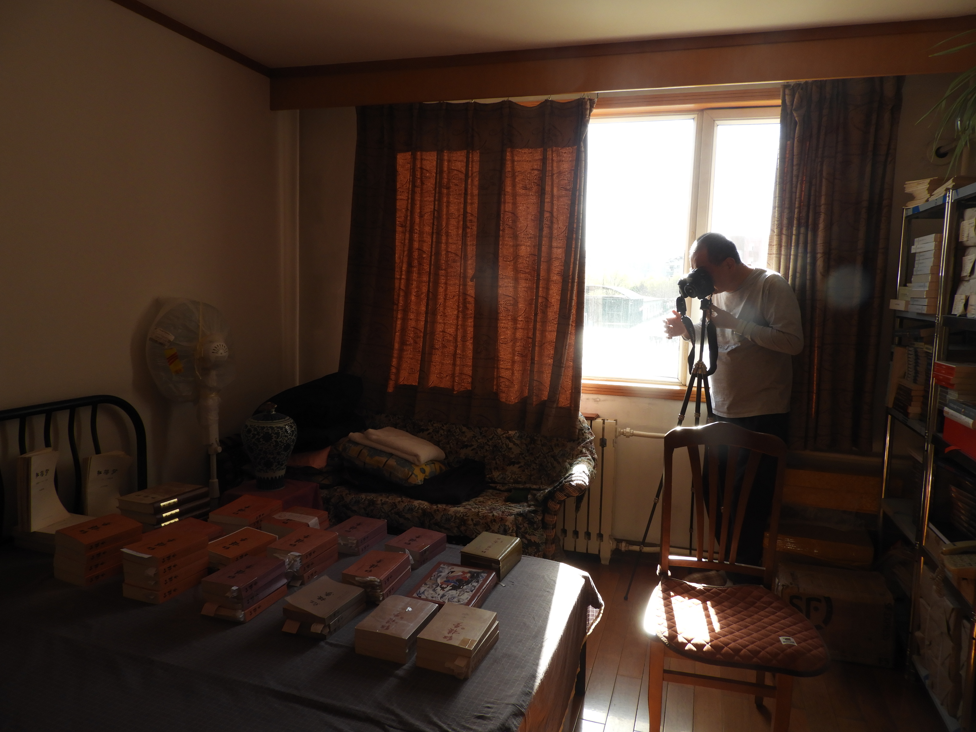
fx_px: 677
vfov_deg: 56.8
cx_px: 488
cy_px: 366
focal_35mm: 24
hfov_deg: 71.6
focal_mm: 4.3
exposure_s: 1/125
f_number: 3.3
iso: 100
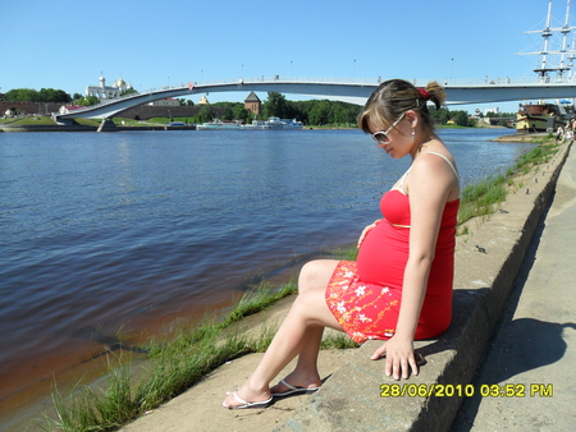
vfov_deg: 51.4
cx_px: 288
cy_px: 216
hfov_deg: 65.3
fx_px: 450
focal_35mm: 27
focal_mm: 4.9
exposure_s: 1/1000
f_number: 3.5
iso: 100
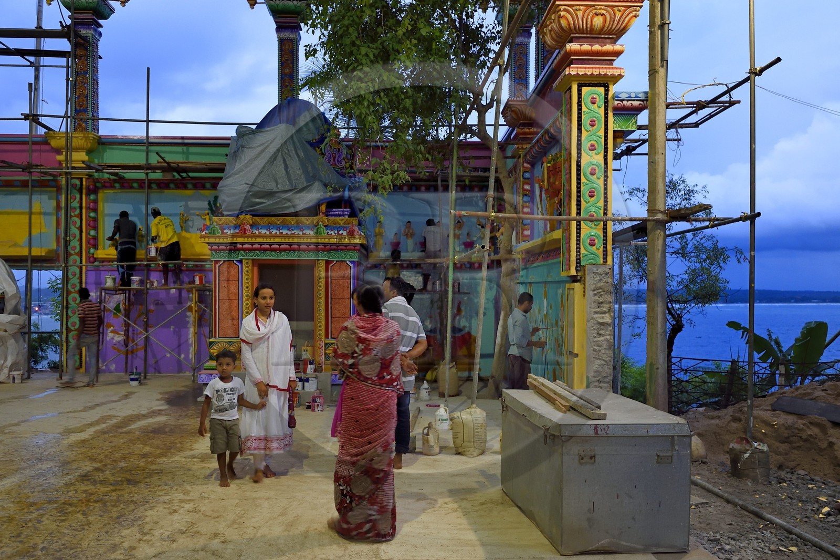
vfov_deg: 44.9
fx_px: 676
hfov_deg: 63.7
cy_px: 280
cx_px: 420
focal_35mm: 29
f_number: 4.5
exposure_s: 1/20
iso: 3200
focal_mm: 29
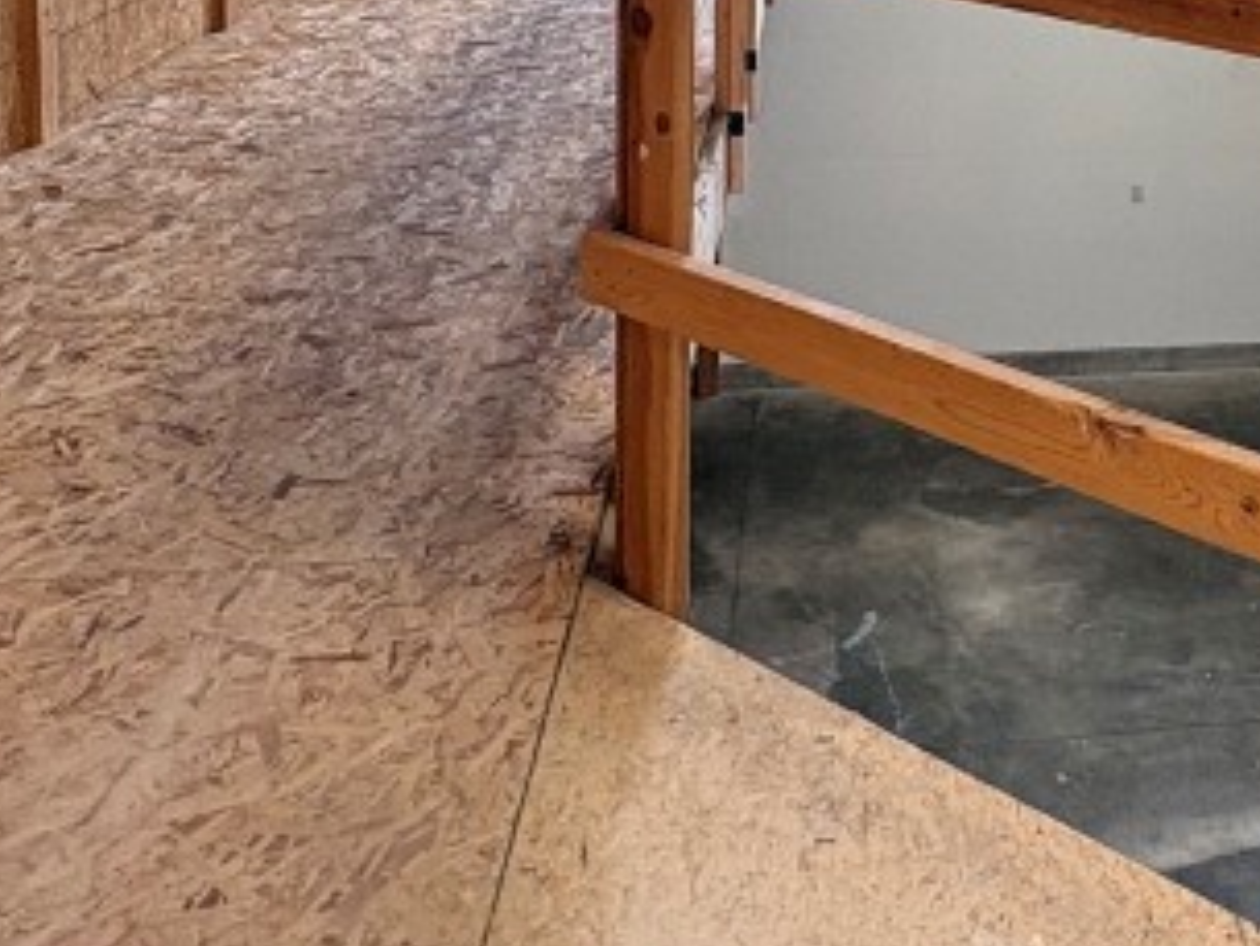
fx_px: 1711
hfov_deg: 37.2
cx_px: 1190
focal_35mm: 47
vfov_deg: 27.9
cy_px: -120
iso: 125
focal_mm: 2.22
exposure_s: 1/120
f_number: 2.2
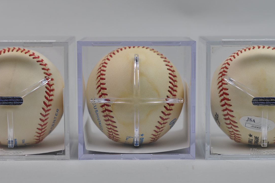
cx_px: 136
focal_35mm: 94
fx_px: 717
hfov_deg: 21.7
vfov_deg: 14.5
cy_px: 106
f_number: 4
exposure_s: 1/60
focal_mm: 40
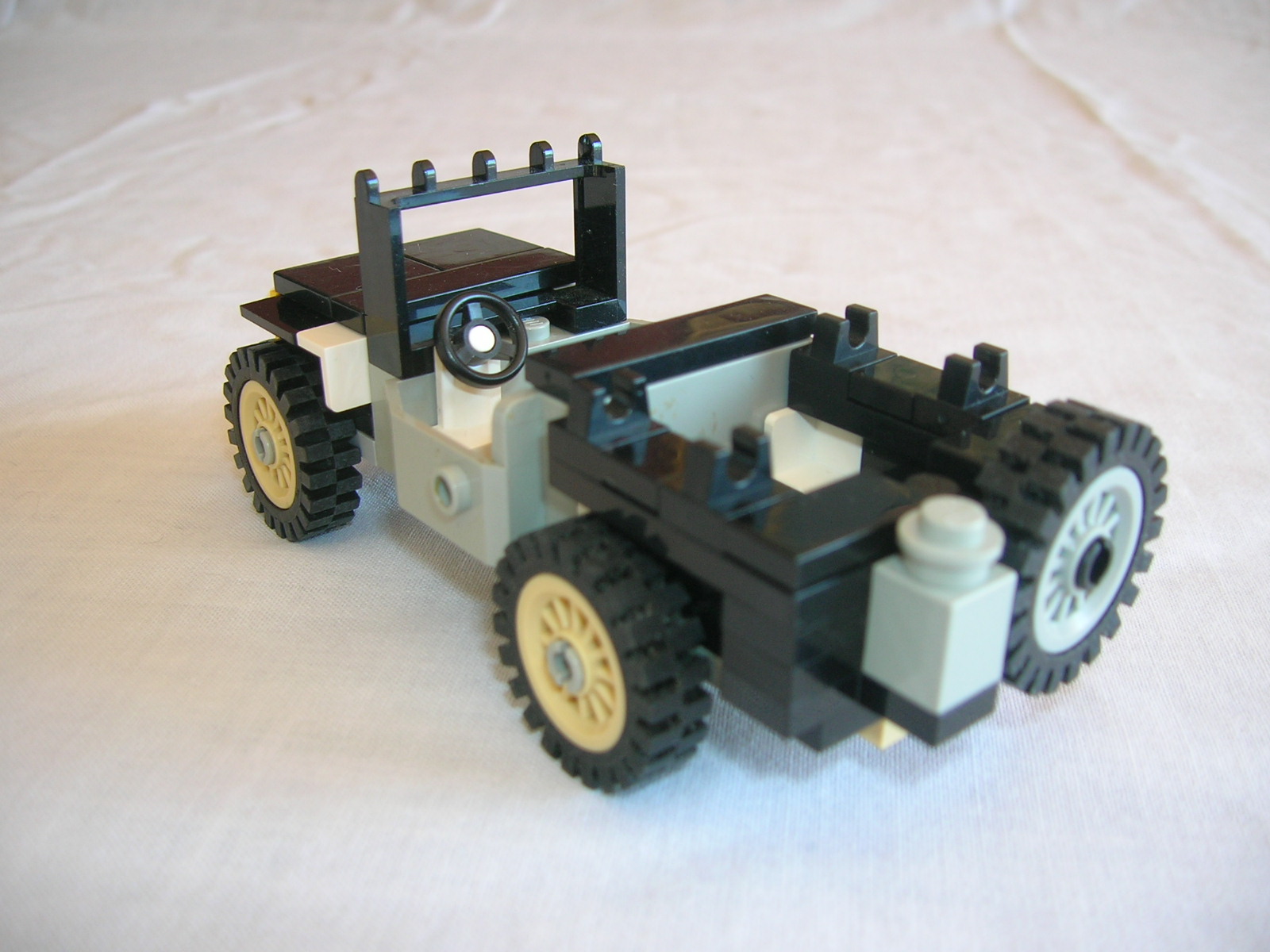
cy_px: 476
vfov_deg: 41.8
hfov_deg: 54.0
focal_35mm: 34
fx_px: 1247
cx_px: 635
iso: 50
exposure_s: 1/30
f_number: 2.9
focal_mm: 5.7
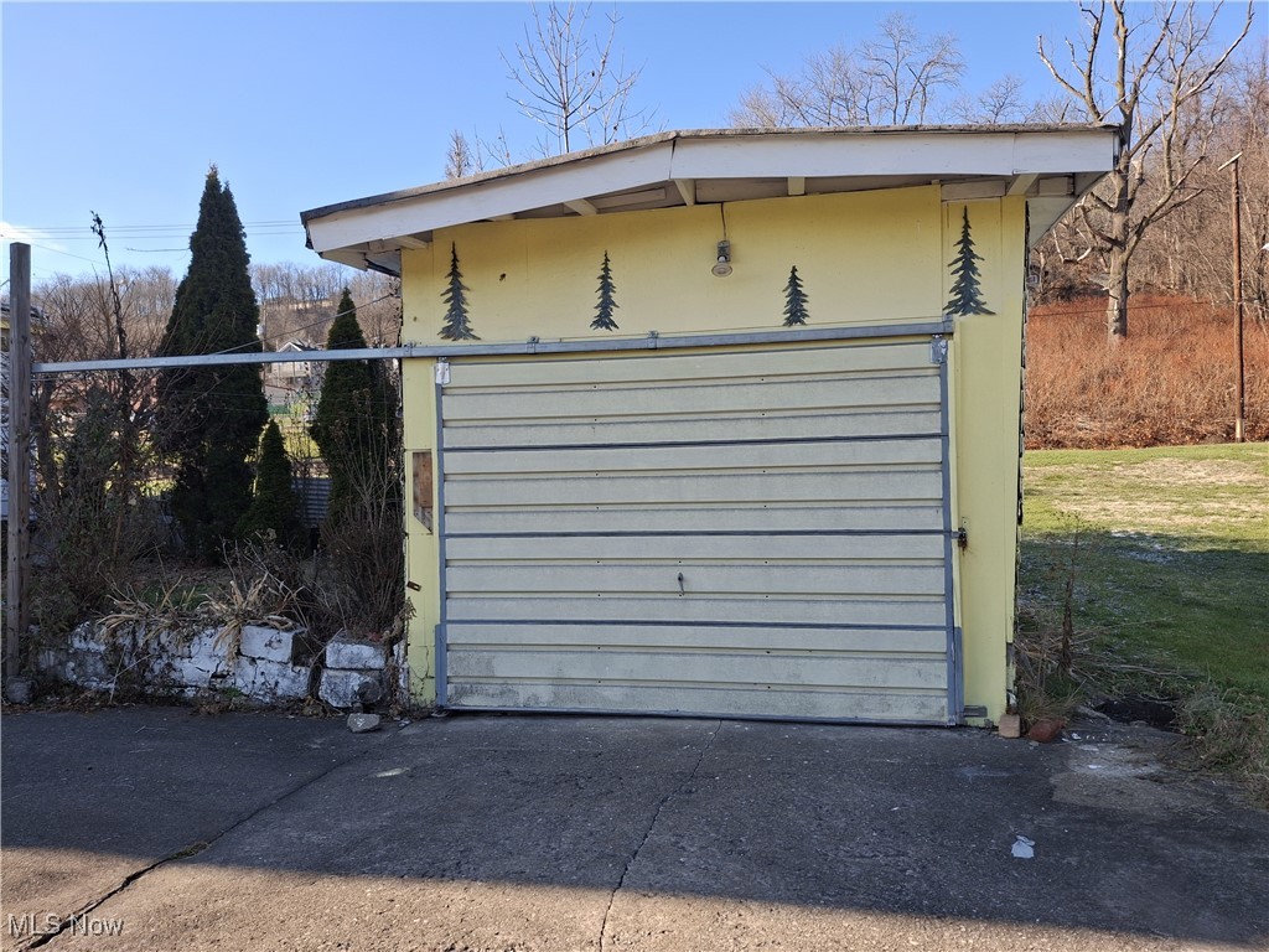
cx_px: 634
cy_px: 476
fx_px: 916
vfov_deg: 54.9
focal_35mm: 25
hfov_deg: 69.4
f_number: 1.8
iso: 32
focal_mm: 4.69
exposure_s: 1/867
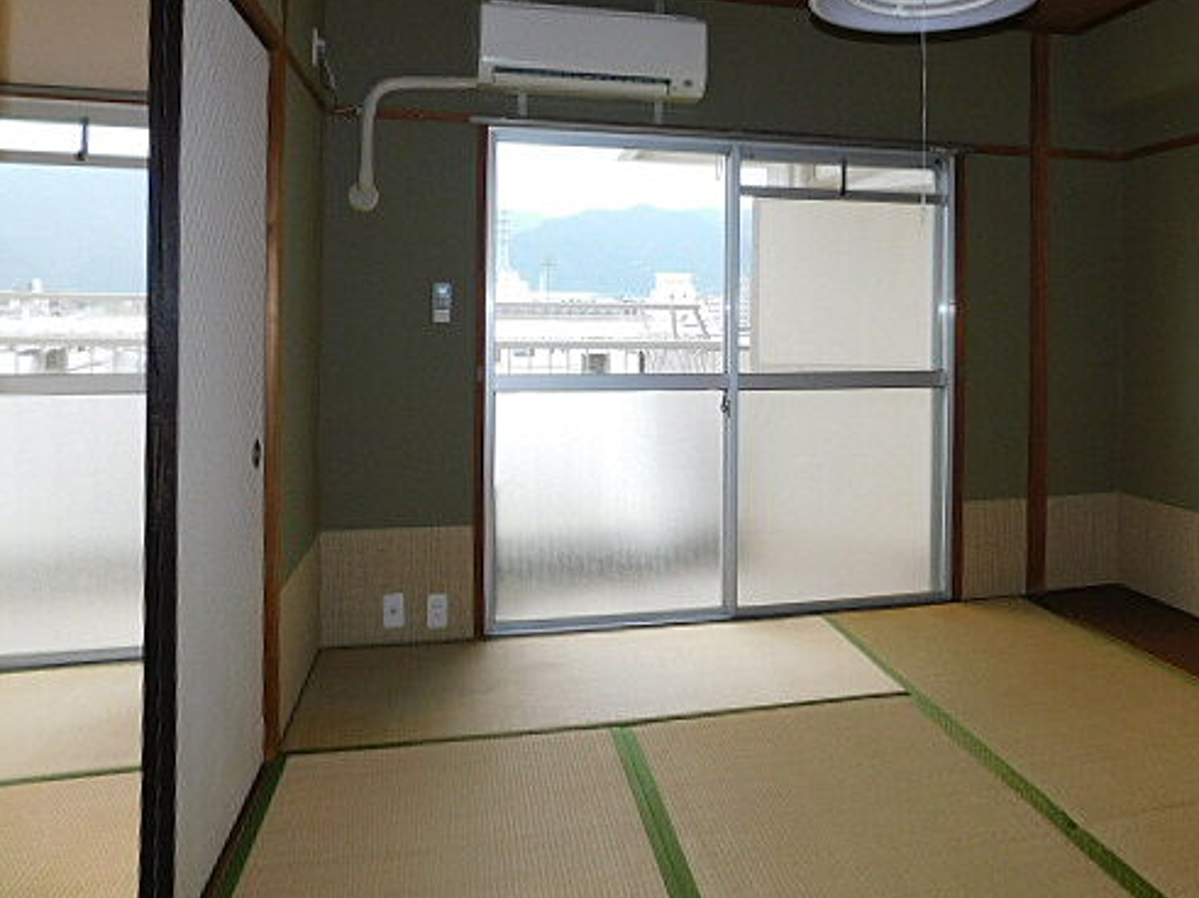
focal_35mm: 30
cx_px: 774
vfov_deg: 46.2
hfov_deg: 58.9
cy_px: 317
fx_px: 1039
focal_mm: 4
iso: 125
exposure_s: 1/125
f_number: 3
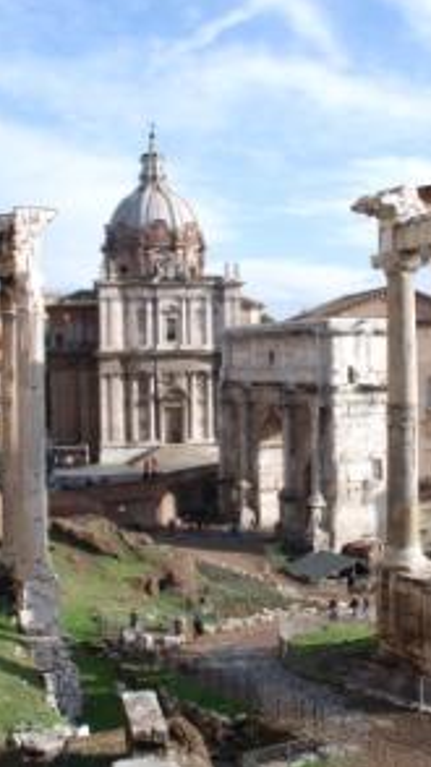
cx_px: 285
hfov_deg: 24.8
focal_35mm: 48
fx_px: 977
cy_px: 381
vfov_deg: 42.9
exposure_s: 1/200
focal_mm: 20
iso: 100
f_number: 7.1
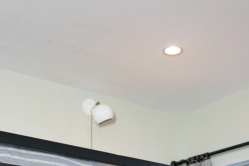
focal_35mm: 68
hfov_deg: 29.6
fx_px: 470
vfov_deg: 17.1
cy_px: 283
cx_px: 97
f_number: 1.7
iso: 800
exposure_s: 1/40
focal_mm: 9
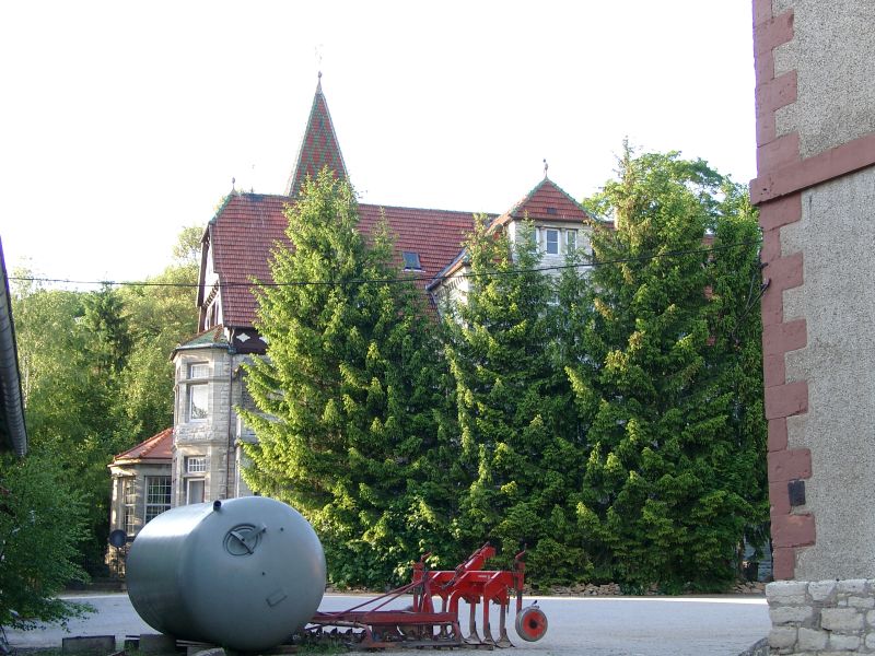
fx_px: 1517
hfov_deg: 32.2
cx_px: 438
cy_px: 328
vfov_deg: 24.4
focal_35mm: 60
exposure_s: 1/70.8
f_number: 4
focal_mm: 12.52
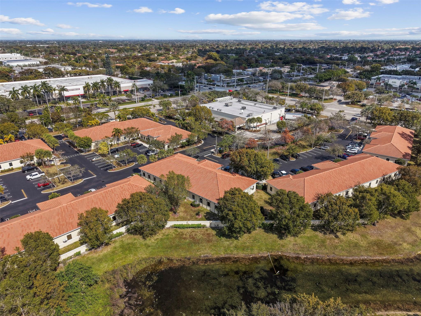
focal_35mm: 24
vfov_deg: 56.8
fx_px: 292
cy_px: 158
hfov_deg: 71.6
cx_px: 210
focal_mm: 8.67
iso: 100
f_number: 1.8
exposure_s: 1/5000
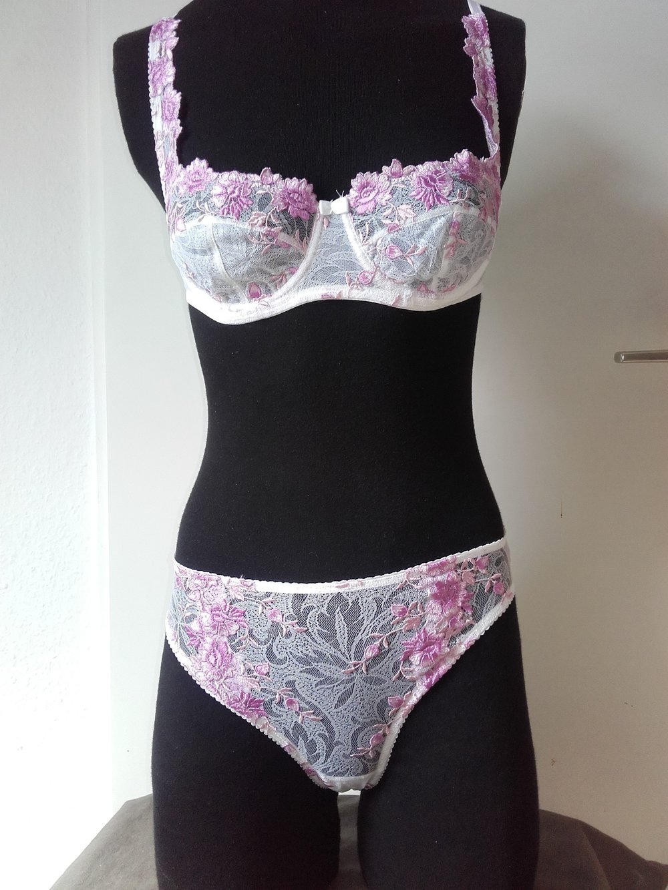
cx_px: 334
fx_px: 797
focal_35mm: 31
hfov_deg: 45.4
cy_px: 445
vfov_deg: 58.3
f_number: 2.2
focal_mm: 3.31
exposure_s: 1/50
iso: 50
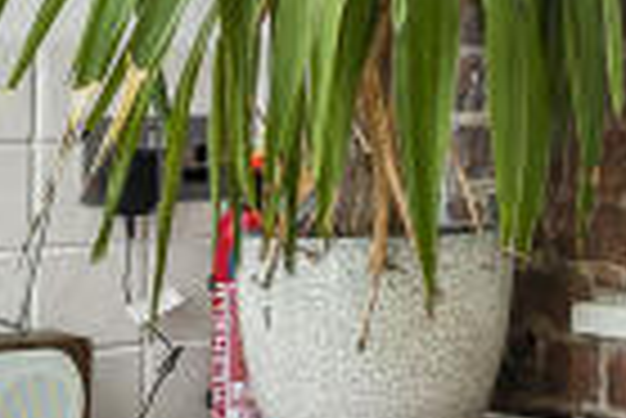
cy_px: 191
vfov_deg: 11.6
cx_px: 1468
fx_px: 2054
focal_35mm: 118
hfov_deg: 13.3
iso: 400
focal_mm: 16
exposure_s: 1/80
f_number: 8
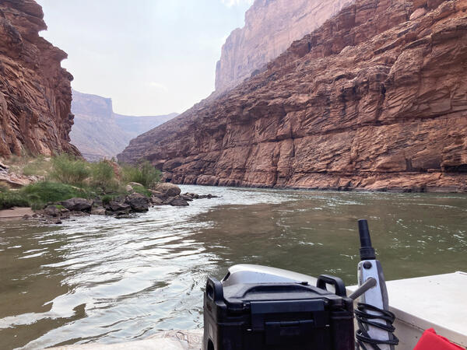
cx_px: 234
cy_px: 175
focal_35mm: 28
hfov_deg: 63.4
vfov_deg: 49.7
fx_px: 378
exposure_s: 1/1548
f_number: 1.8
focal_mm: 3.99
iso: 20
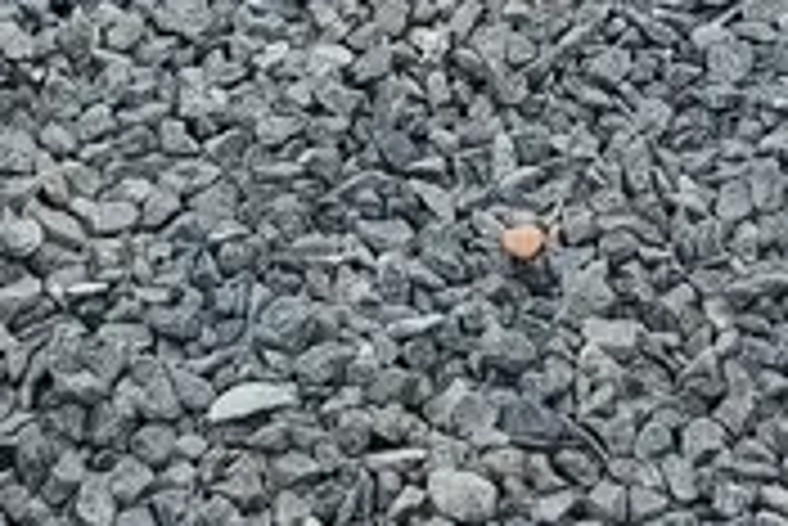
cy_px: -202
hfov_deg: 11.1
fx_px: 4053
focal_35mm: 185
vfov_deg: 7.3
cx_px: 473
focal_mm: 4.3
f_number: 2.4
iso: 50
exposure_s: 1/228
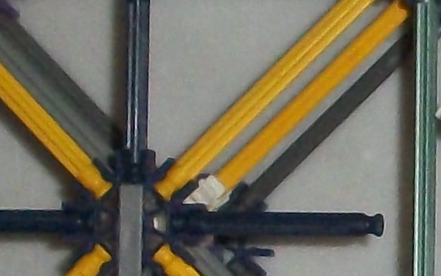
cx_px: 724
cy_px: 85
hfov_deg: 7.5
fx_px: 3281
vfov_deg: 4.8
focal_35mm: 273
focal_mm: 6.3
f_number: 3.1
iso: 250
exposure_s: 1/500
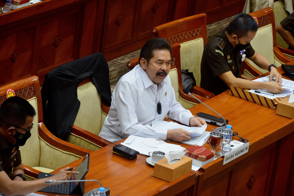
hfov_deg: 10.3
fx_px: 1634
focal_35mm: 200
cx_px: 147
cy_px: 98
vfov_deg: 6.9
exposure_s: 1/160
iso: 3200
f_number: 9
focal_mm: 200
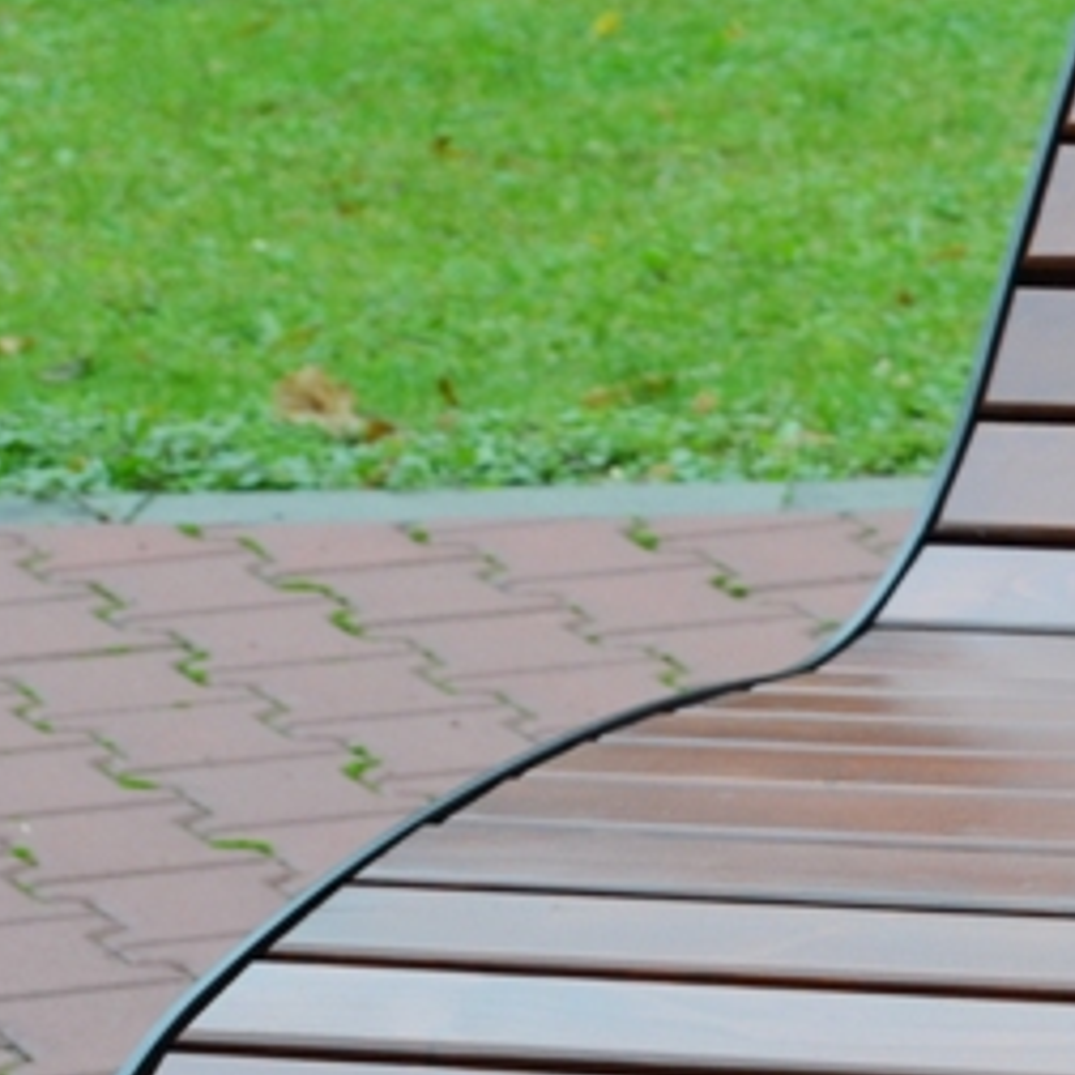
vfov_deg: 6.1
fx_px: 10004
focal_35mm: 285
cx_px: 1433
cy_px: 770
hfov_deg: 6.1
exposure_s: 1/60
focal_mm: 55
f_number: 5.6
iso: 500
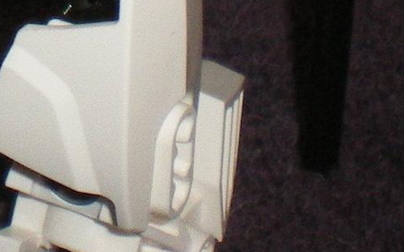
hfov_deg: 10.5
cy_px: -473
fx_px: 2168
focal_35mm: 197
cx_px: -60
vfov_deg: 6.2
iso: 200
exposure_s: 1/50
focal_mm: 6.3
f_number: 4.6
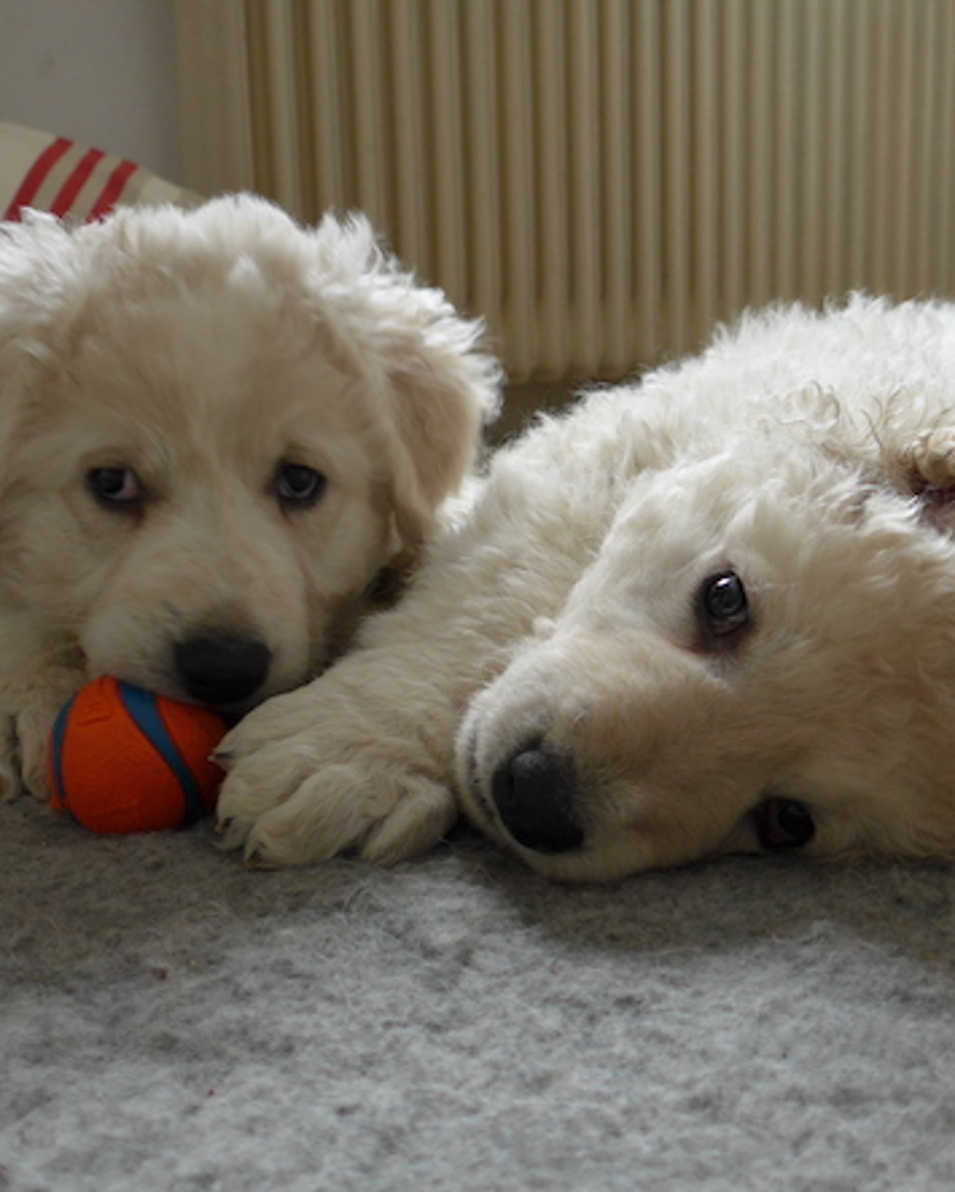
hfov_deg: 40.1
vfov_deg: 49.1
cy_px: 595
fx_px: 1306
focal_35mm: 37
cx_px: 511
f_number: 2.2
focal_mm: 6
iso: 400
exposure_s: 1/25
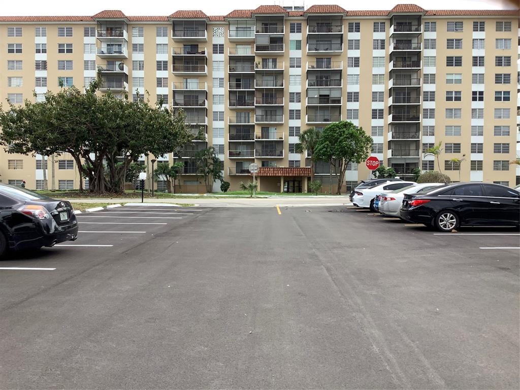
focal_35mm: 31
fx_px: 466
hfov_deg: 58.4
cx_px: 260
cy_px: 195
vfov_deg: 45.4
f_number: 2.4
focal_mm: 3.3
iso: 25
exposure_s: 1/239
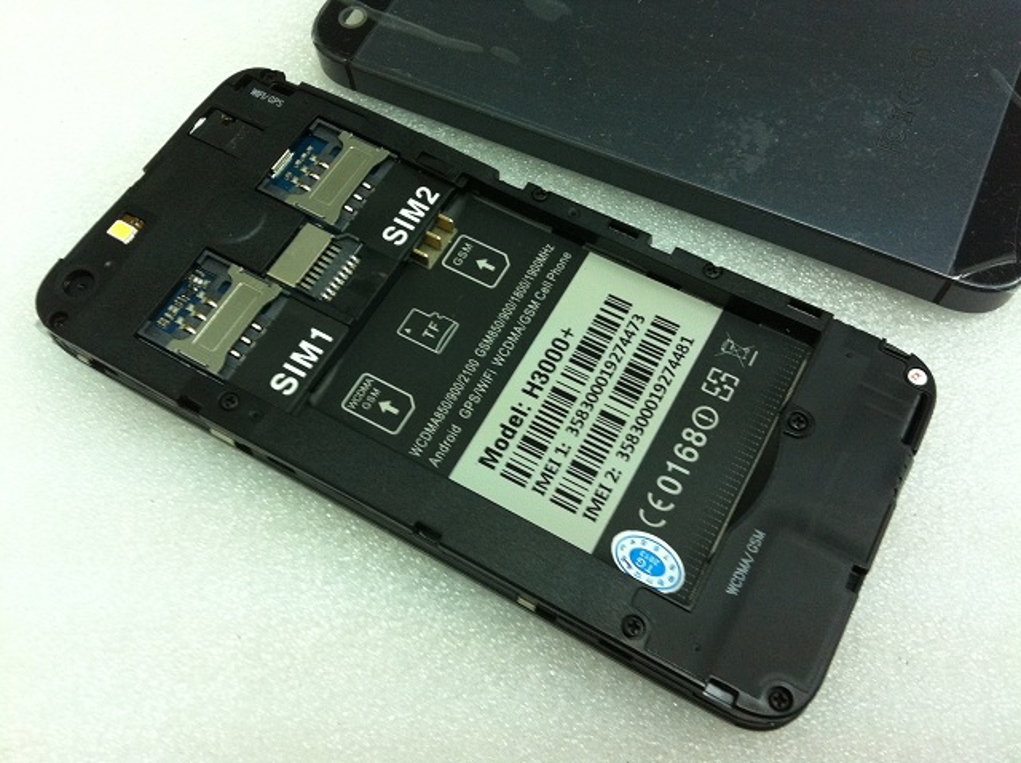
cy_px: 382
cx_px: 510
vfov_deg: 40.6
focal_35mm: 35
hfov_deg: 52.7
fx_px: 1031
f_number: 2.8
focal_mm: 3.85
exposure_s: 1/15
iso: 160
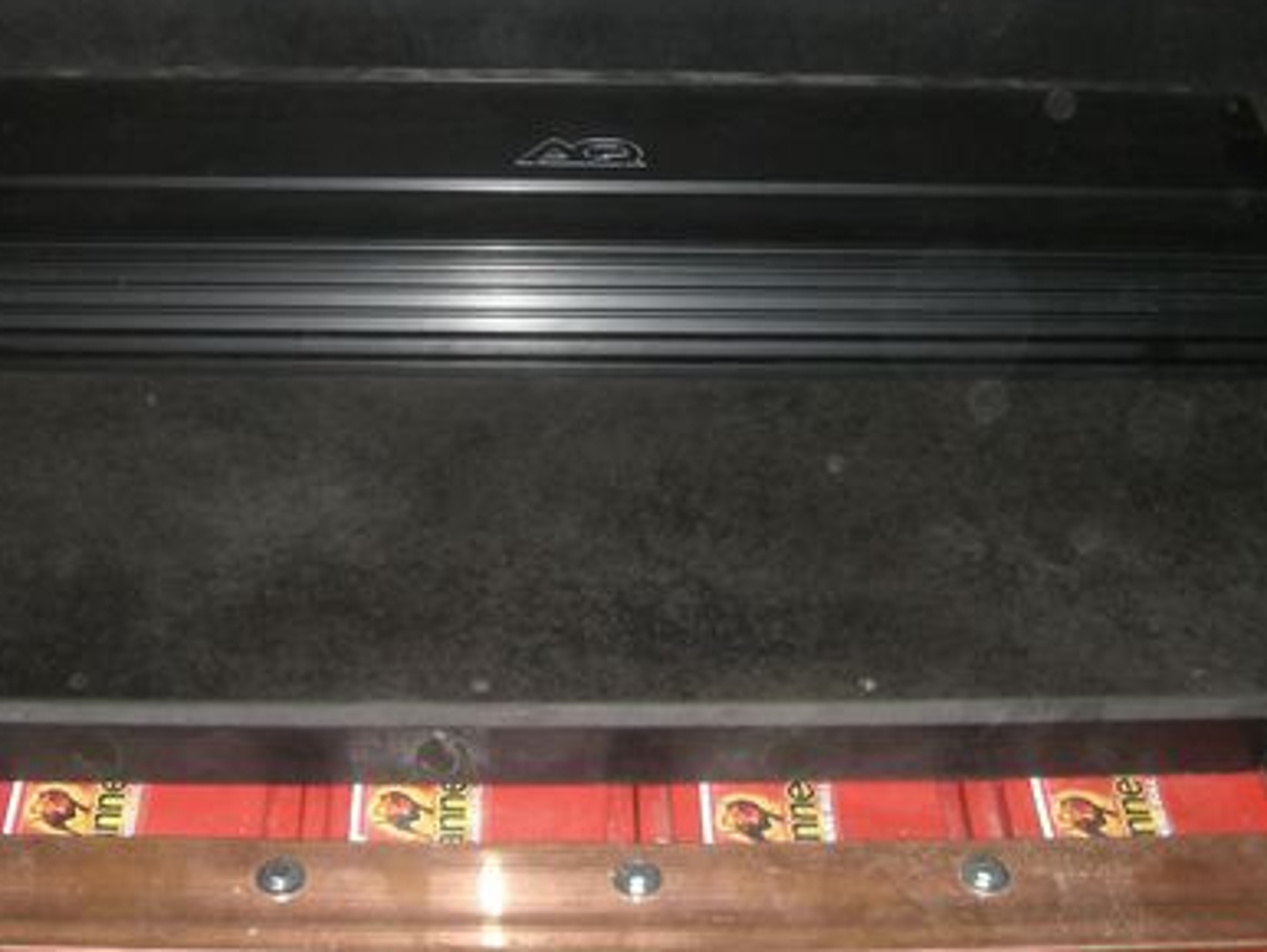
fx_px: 2307
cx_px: 660
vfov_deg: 23.1
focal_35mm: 63
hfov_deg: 30.7
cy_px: 276
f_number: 2.7
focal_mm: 6.2
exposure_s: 1/60
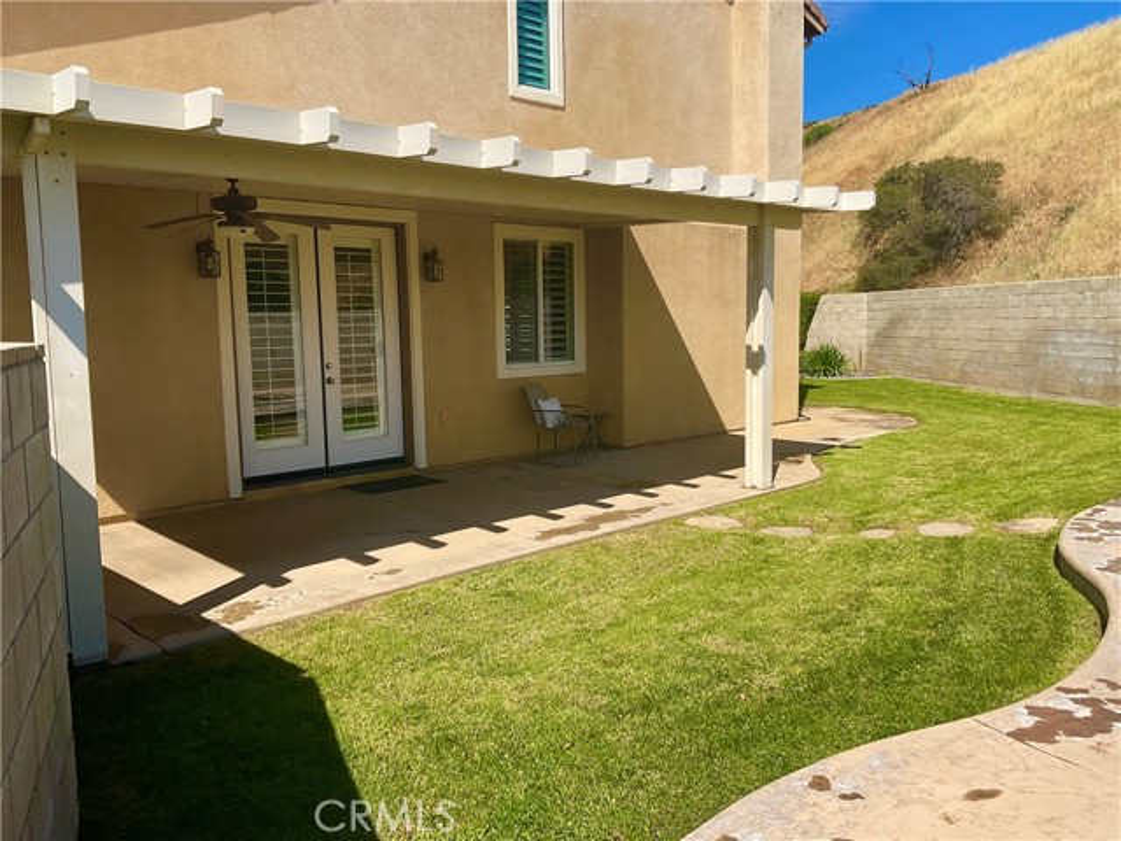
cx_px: 560
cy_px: 420
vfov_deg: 48.2
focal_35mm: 29
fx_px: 939
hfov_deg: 61.7
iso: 16
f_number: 1.8
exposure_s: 1/2801
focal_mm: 3
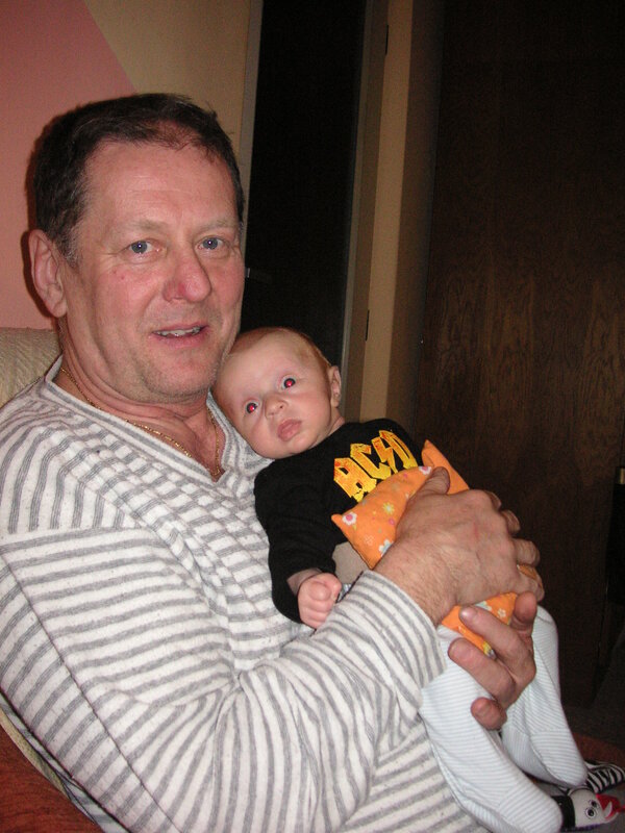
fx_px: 891
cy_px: 416
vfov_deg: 50.1
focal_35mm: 37
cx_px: 312
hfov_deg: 38.7
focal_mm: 6.1
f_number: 2.8
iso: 160
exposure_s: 1/45
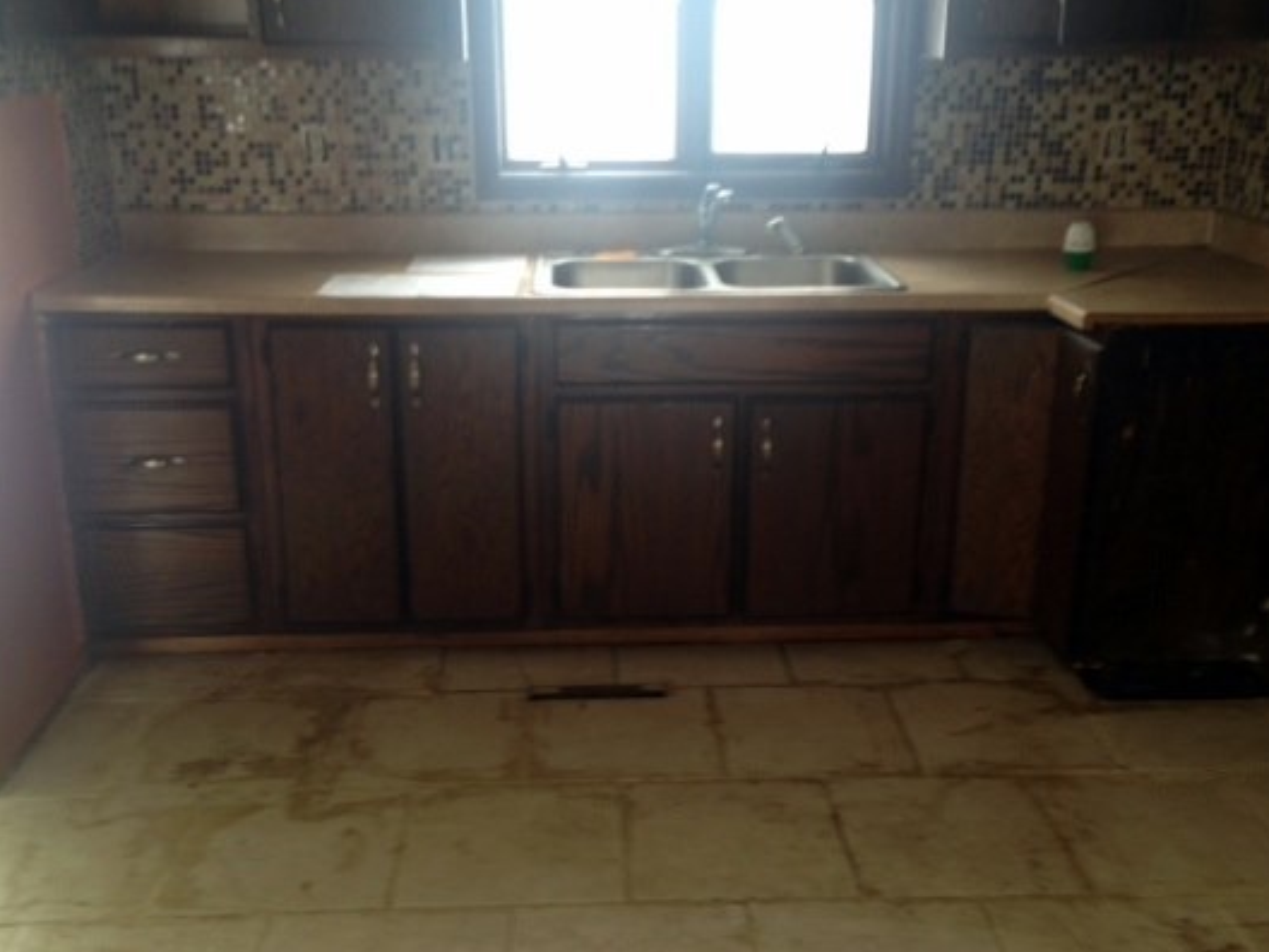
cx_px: 649
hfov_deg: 46.8
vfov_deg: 36.0
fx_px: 1466
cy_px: 454
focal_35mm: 40
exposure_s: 1/20
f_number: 2.4
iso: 64
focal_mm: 4.12
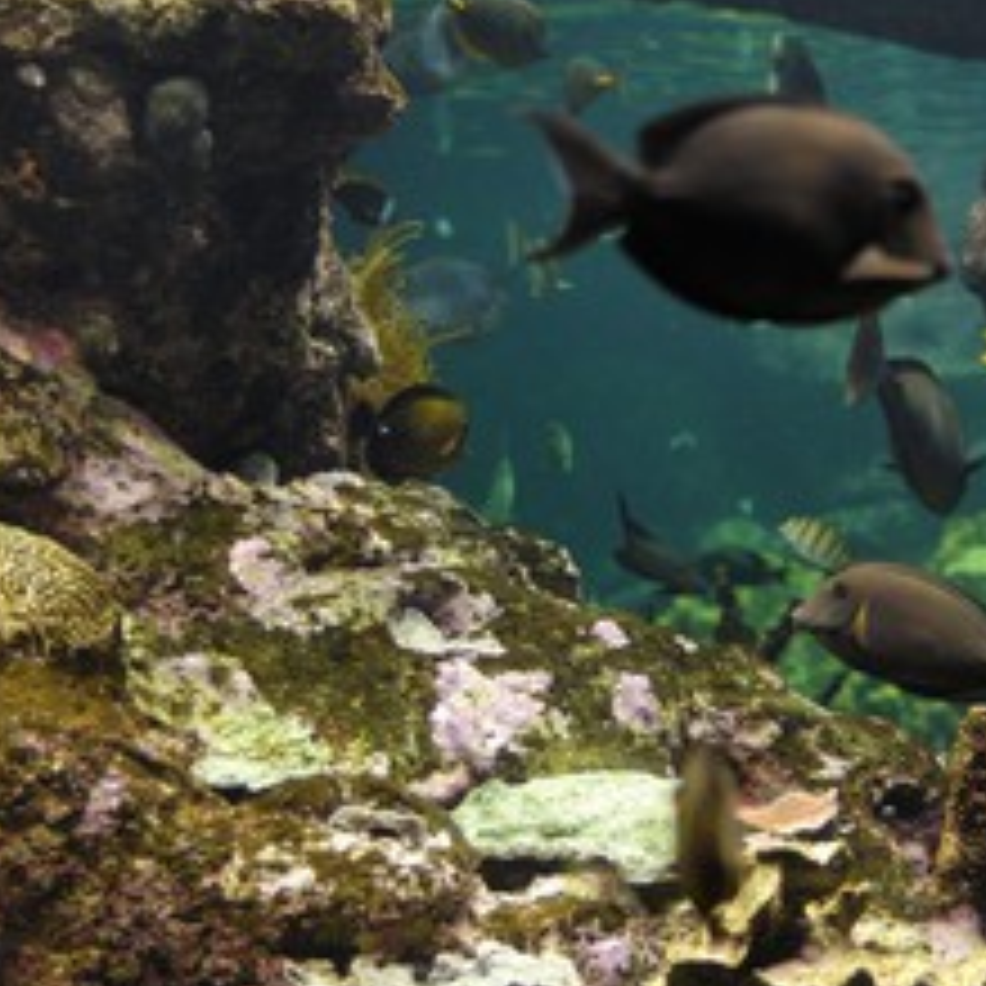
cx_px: 898
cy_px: 617
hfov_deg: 22.2
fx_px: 2443
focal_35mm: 76
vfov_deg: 22.8
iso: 200
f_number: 2.8
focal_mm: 31
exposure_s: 1/60
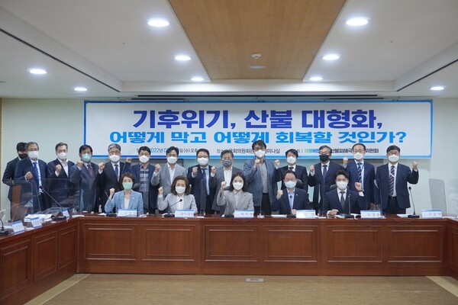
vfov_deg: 29.9
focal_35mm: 45
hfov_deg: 43.6
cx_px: 229
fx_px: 572
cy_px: 152
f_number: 5
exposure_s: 1/160
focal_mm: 30
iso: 2000
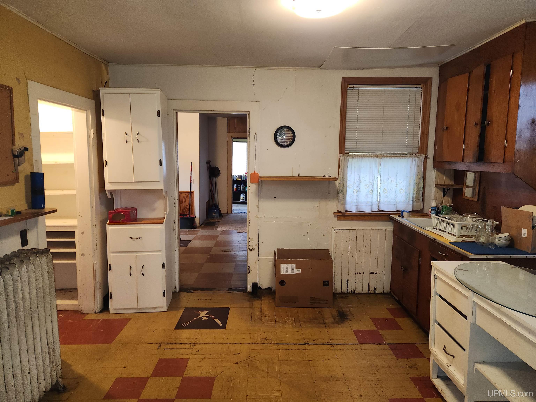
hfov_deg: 73.9
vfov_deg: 58.9
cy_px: 201
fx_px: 356
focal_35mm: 23
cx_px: 268
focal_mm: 5.4
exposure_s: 1/30
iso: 100
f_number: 1.8
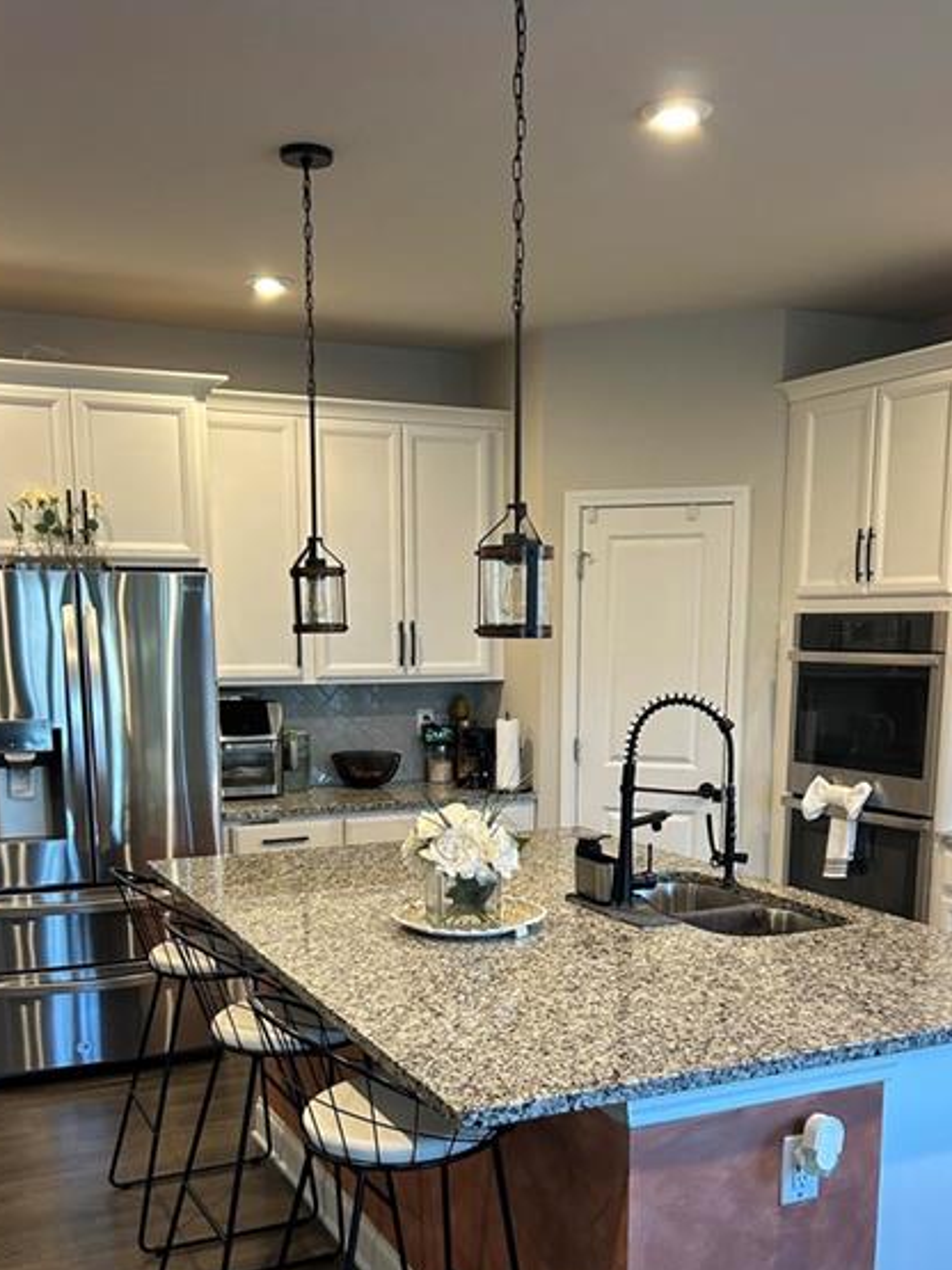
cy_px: 858
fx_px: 1321
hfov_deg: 39.6
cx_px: 481
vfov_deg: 50.3
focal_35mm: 36
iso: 100
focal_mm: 5.7
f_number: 1.5
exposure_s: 1/60
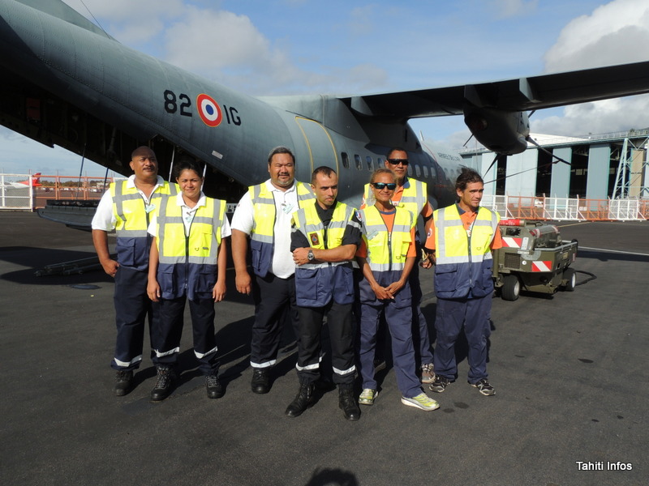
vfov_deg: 49.7
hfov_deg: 63.4
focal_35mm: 28
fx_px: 525
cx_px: 324
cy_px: 243
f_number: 3.8
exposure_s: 1/1250
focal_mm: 4.9
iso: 100
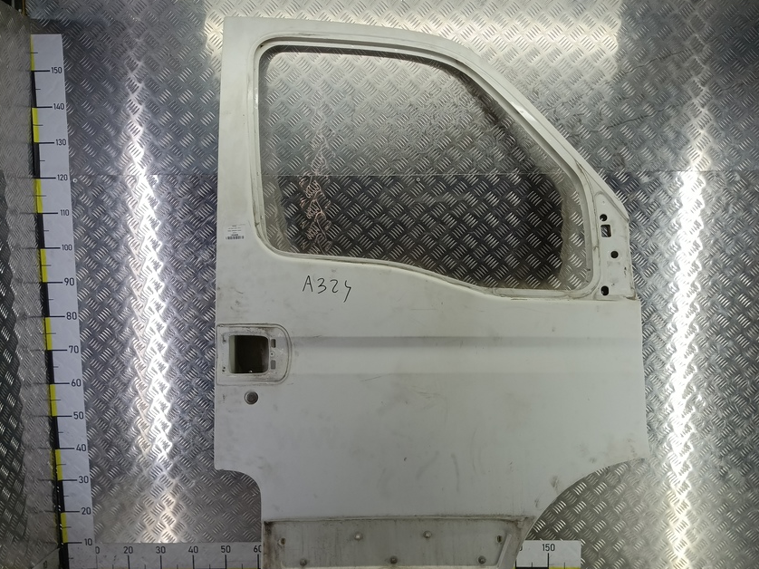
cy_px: 342
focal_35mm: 33
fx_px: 723
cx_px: 401
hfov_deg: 55.3
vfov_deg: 42.7
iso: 128
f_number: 1.6
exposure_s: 1/100
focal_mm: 4.11
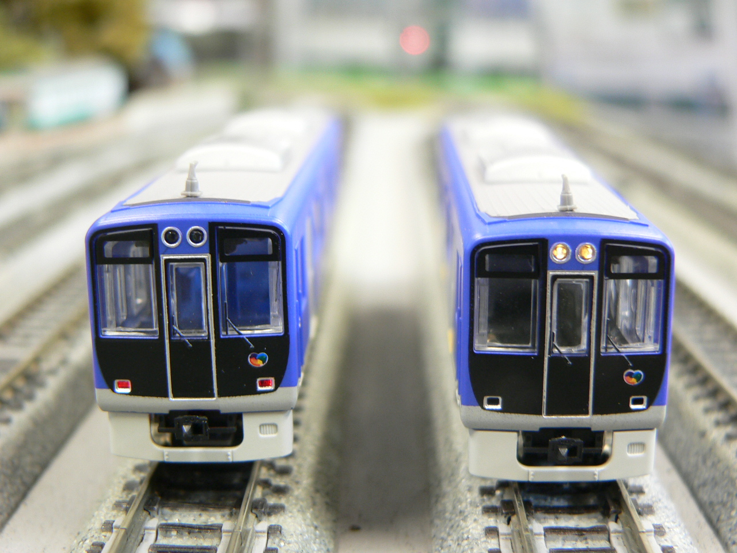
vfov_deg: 26.6
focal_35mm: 55
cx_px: 368
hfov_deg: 34.9
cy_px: 276
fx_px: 1171
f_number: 2.8
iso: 100
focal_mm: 9.2
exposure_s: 1/4
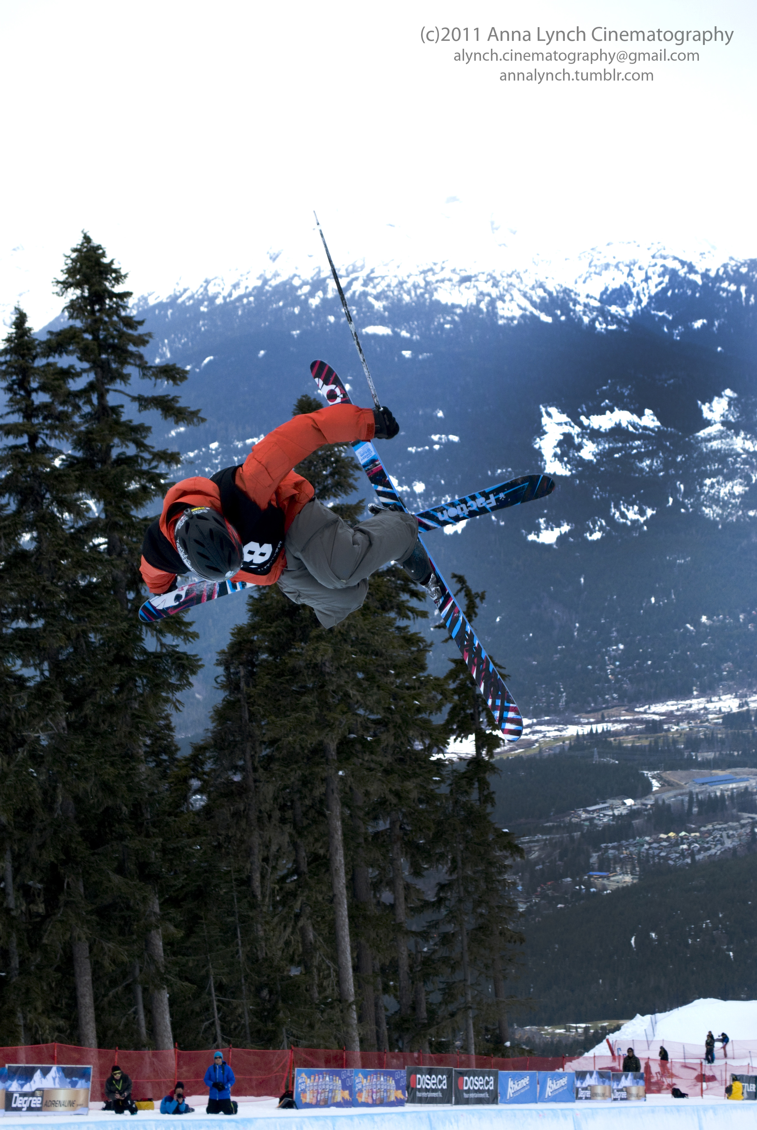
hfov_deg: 16.6
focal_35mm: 82
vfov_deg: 24.6
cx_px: 378
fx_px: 2595
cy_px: 565
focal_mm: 55
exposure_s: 1/1600
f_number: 5.6
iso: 800
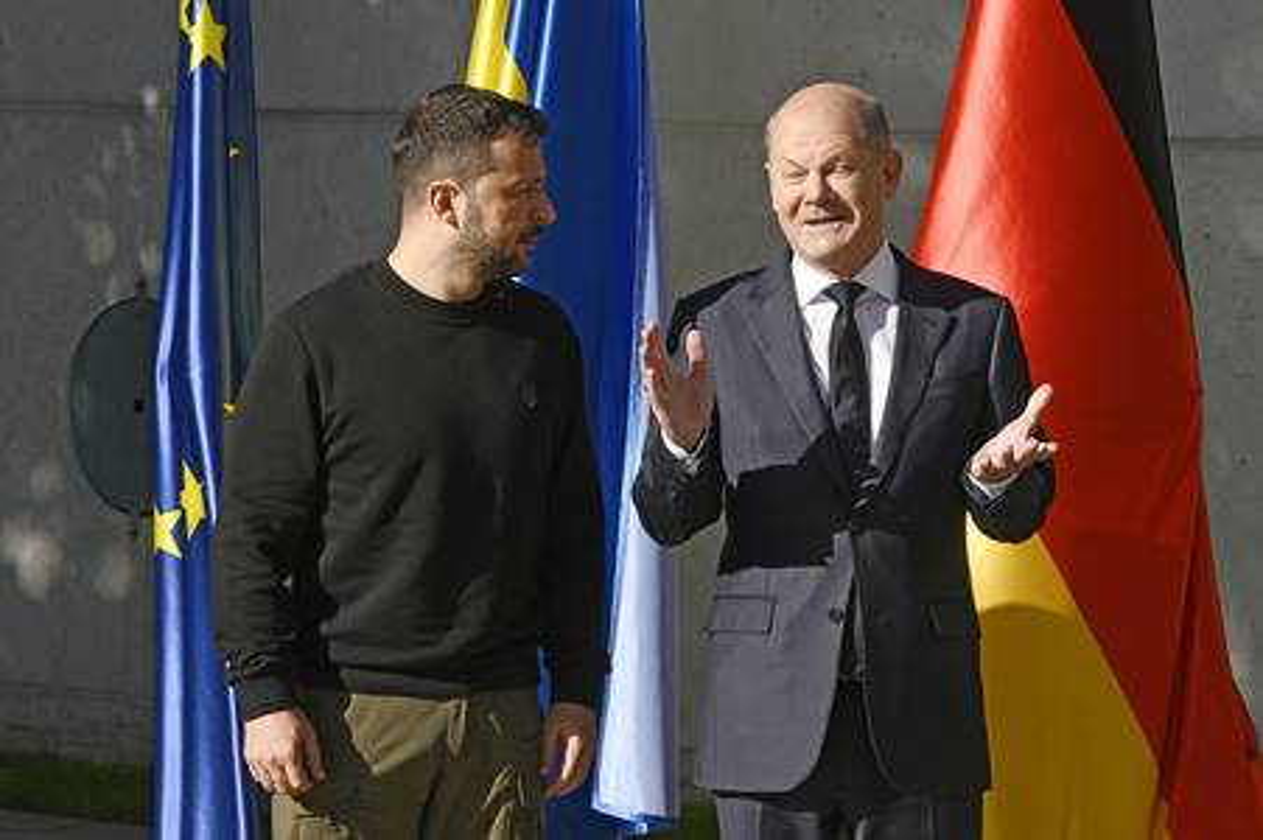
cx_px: 632
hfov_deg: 15.2
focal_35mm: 135
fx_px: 4733
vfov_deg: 10.1
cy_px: 420
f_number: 22
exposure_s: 1/800
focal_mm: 135
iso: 1600
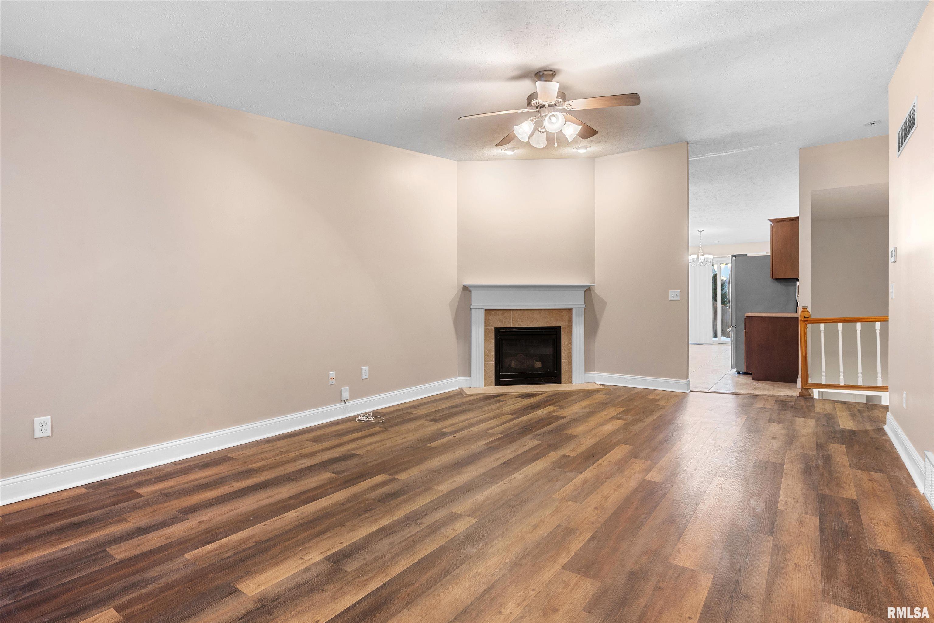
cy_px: 312
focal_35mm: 18
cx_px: 467
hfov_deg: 90.0
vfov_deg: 67.4
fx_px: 467
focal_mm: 18
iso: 200
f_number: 9
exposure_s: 2
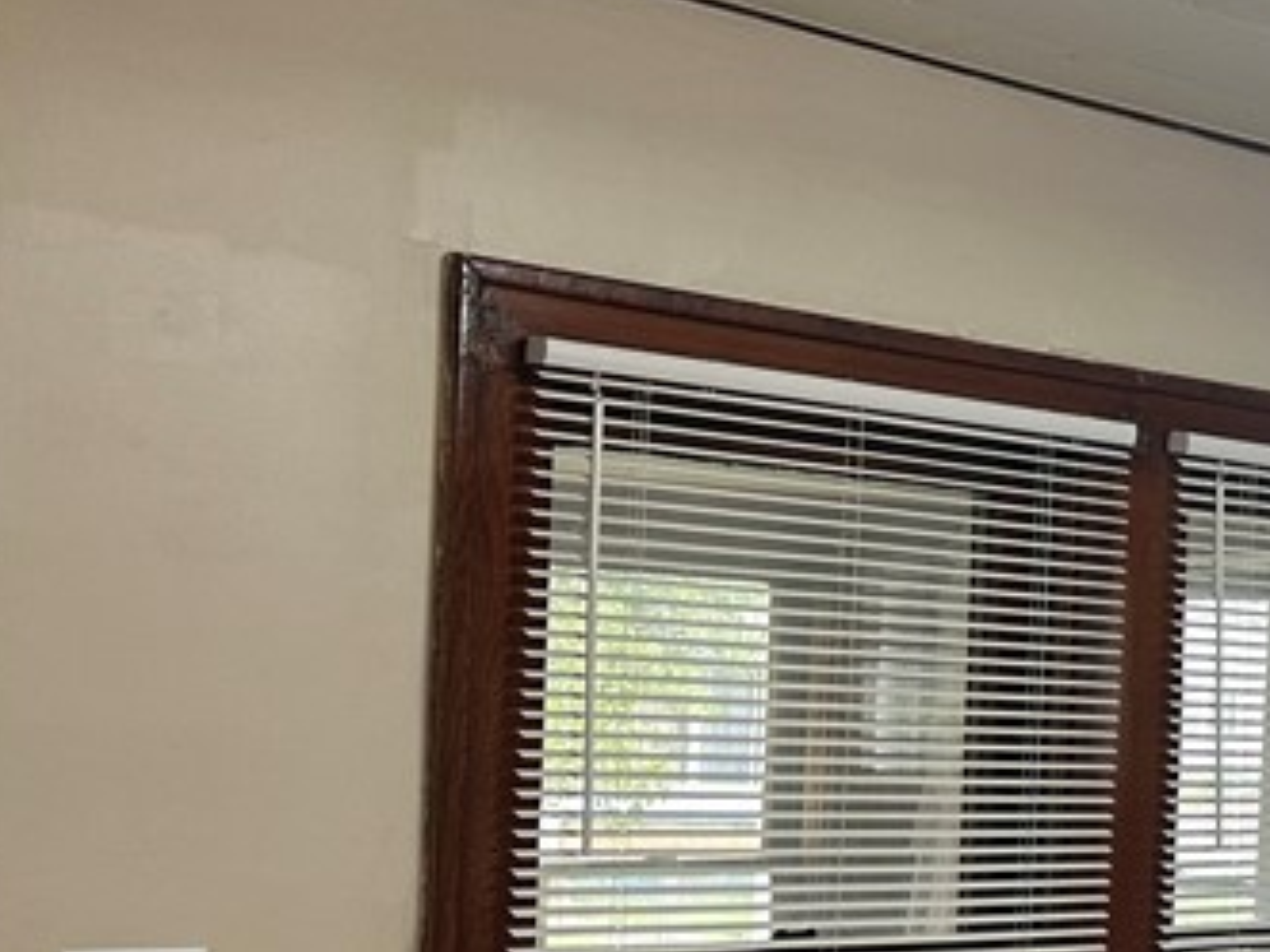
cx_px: 1932
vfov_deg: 19.7
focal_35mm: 74
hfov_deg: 21.7
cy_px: 749
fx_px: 2715
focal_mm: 6.86
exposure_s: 1/60
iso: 160
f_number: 1.78
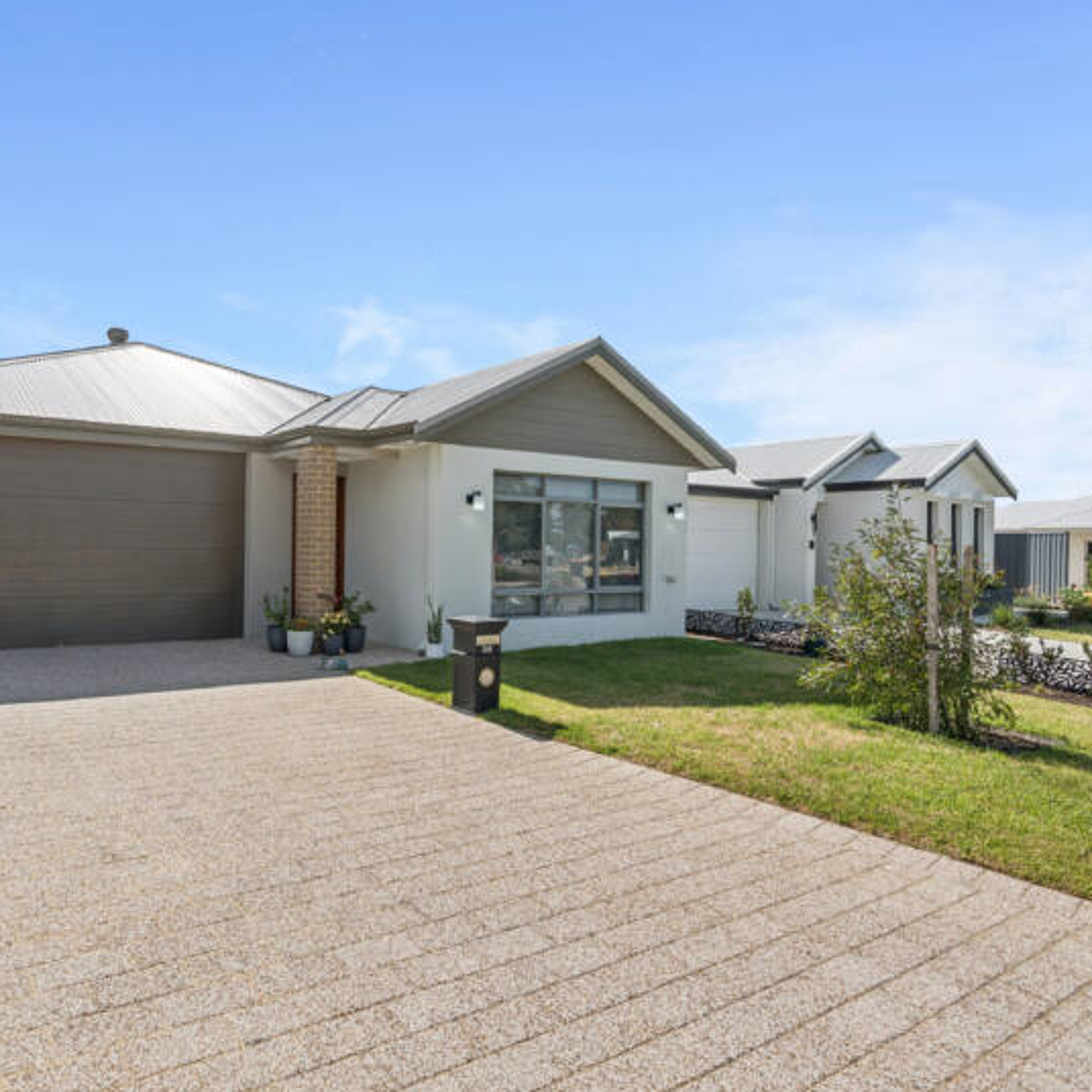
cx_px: 286
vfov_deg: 72.1
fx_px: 749
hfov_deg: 68.0
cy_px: 542
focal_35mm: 21
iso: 200
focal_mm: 16
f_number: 8
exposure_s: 1/1000
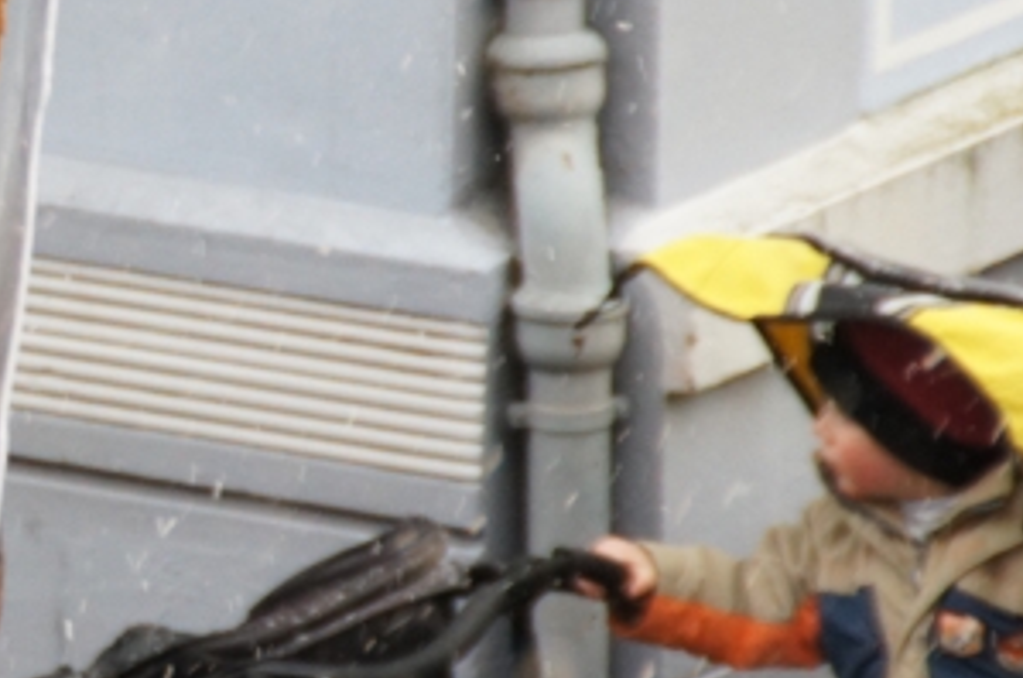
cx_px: -301
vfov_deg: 2.0
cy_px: 312
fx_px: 19225
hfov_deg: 3.0
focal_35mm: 678
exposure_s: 1/80
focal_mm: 150
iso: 1600
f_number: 6.3
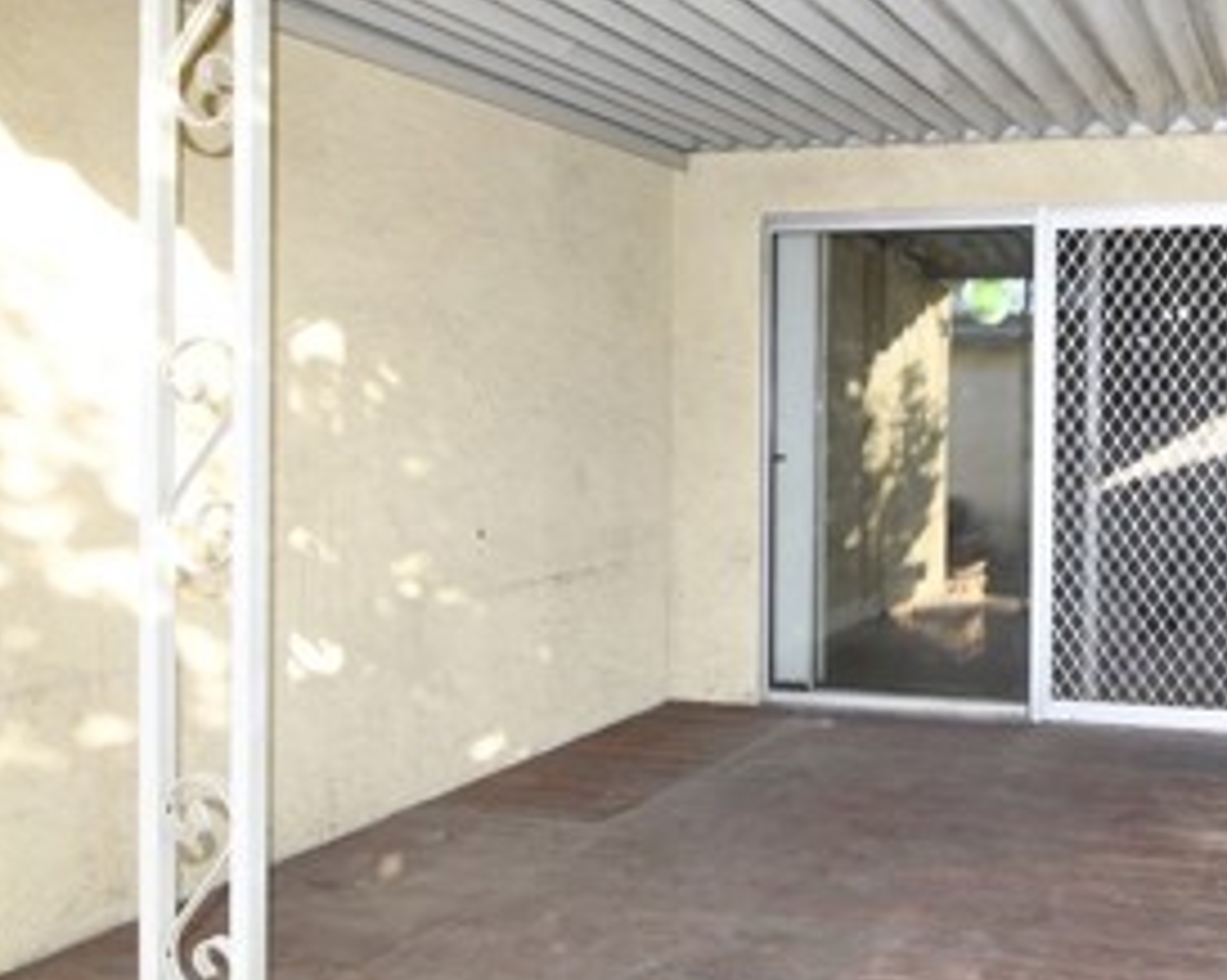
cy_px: 479
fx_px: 1198
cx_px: 1074
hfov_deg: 49.2
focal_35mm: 33
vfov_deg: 44.5
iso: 100
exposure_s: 1/100
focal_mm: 10
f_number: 5
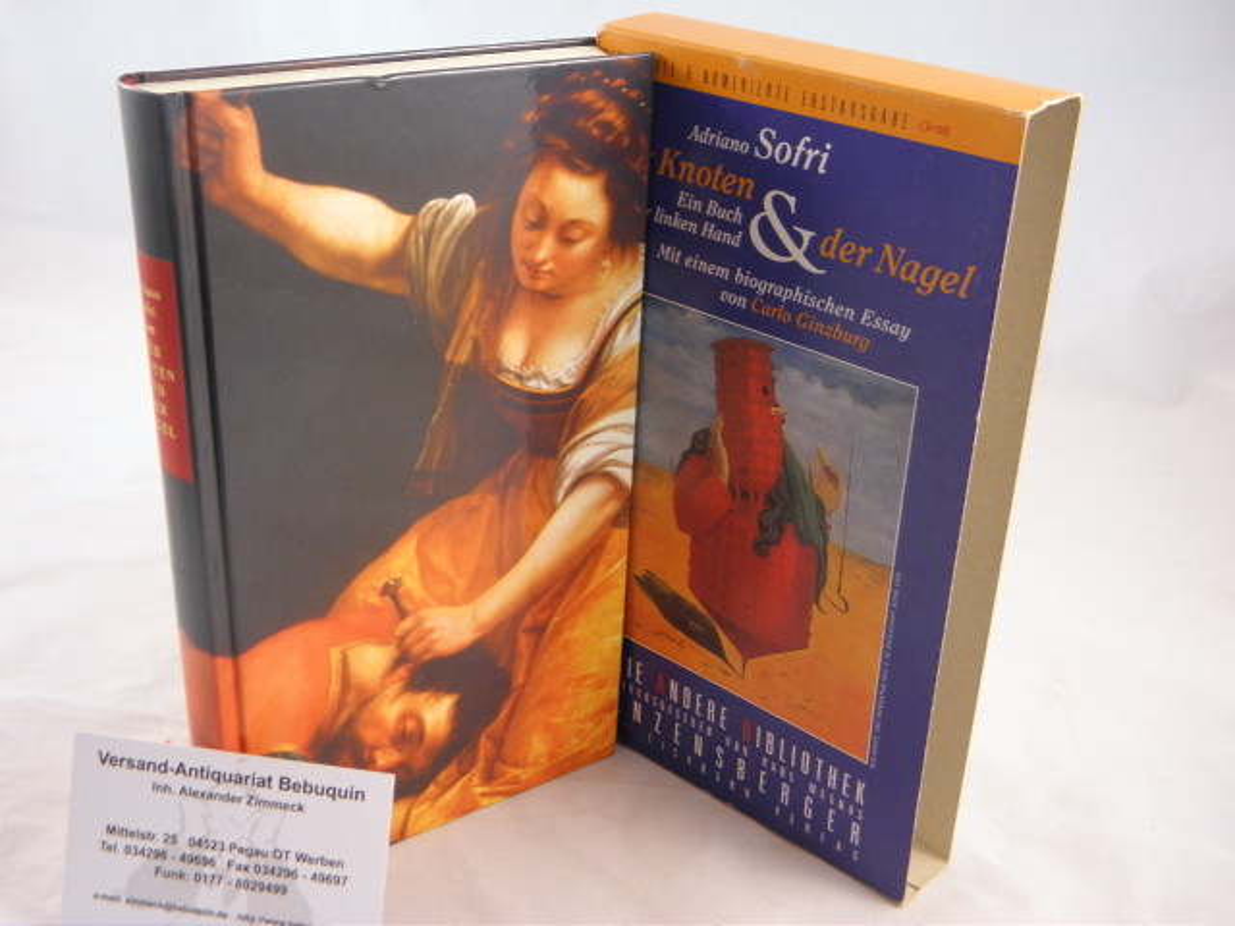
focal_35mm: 39
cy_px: 463
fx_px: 1391
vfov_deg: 36.8
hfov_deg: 47.9
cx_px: 618
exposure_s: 1/40
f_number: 3.8
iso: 125
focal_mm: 7.1
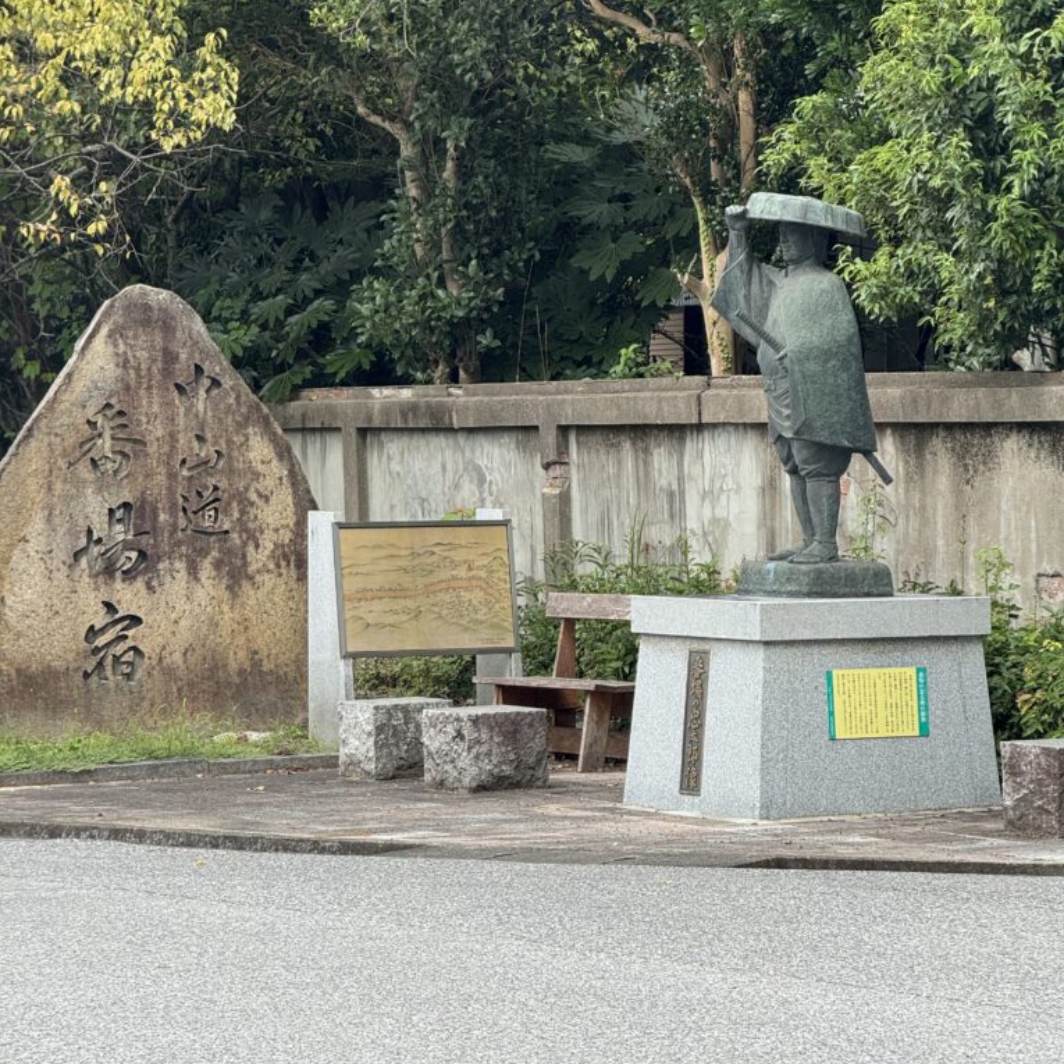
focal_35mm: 142
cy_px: 385
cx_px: 533
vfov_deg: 12.3
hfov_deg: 12.3
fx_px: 4938
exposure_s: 1/301
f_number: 2.8
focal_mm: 15.66
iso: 50
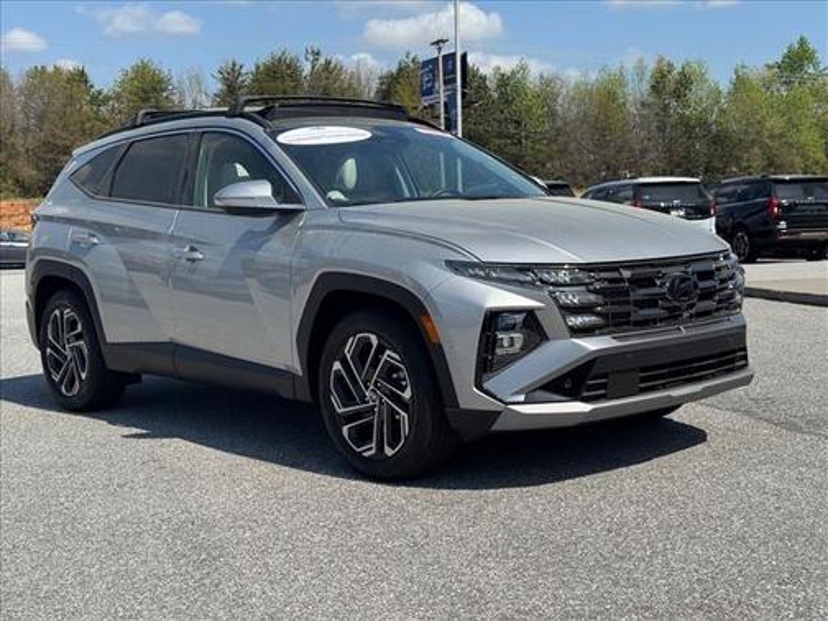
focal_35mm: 48
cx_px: 414
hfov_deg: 39.7
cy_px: 310
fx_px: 1148
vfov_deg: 30.3
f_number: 1.78
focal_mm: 6.76
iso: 64
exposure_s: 1/4608
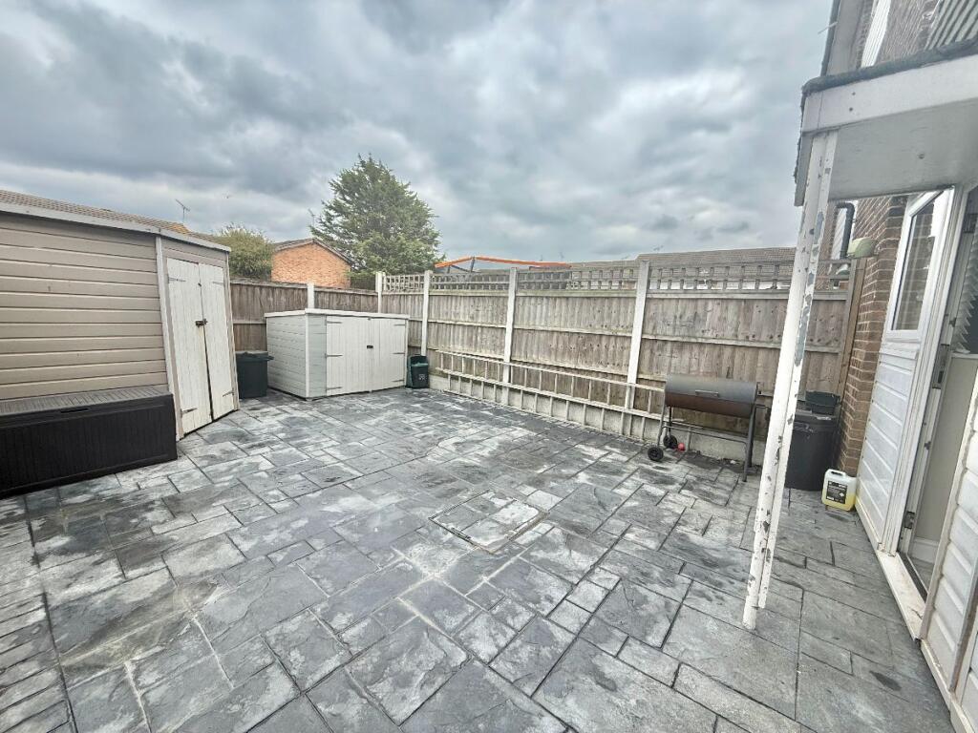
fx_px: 396
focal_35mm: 14
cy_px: 366
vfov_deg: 85.7
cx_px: 489
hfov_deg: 102.1
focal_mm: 2.22
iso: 50
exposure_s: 1/579
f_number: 2.2
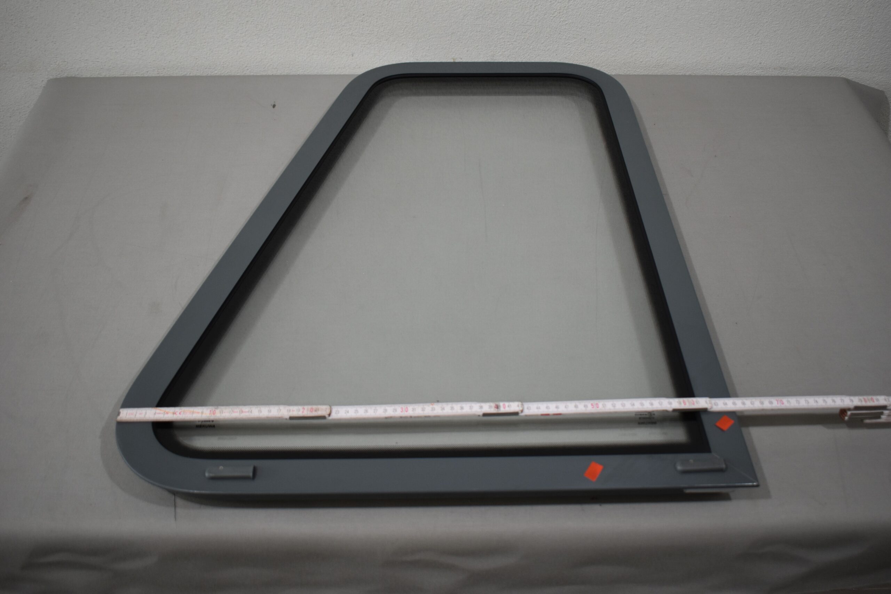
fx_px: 891
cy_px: 297
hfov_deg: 53.1
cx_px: 446
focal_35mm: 36
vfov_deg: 36.9
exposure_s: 1/250
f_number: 3.8
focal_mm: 24
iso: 450
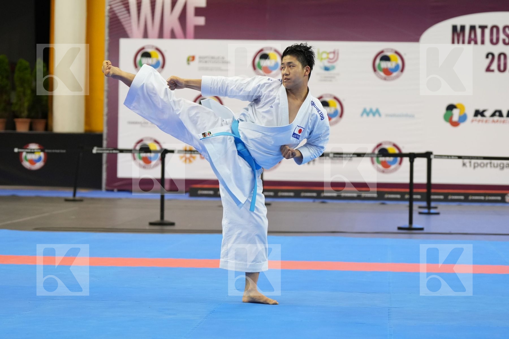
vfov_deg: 11.3
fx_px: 1711
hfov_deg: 16.9
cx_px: 254
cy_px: 170
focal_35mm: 121
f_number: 2.8
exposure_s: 1/500
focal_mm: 81
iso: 1600
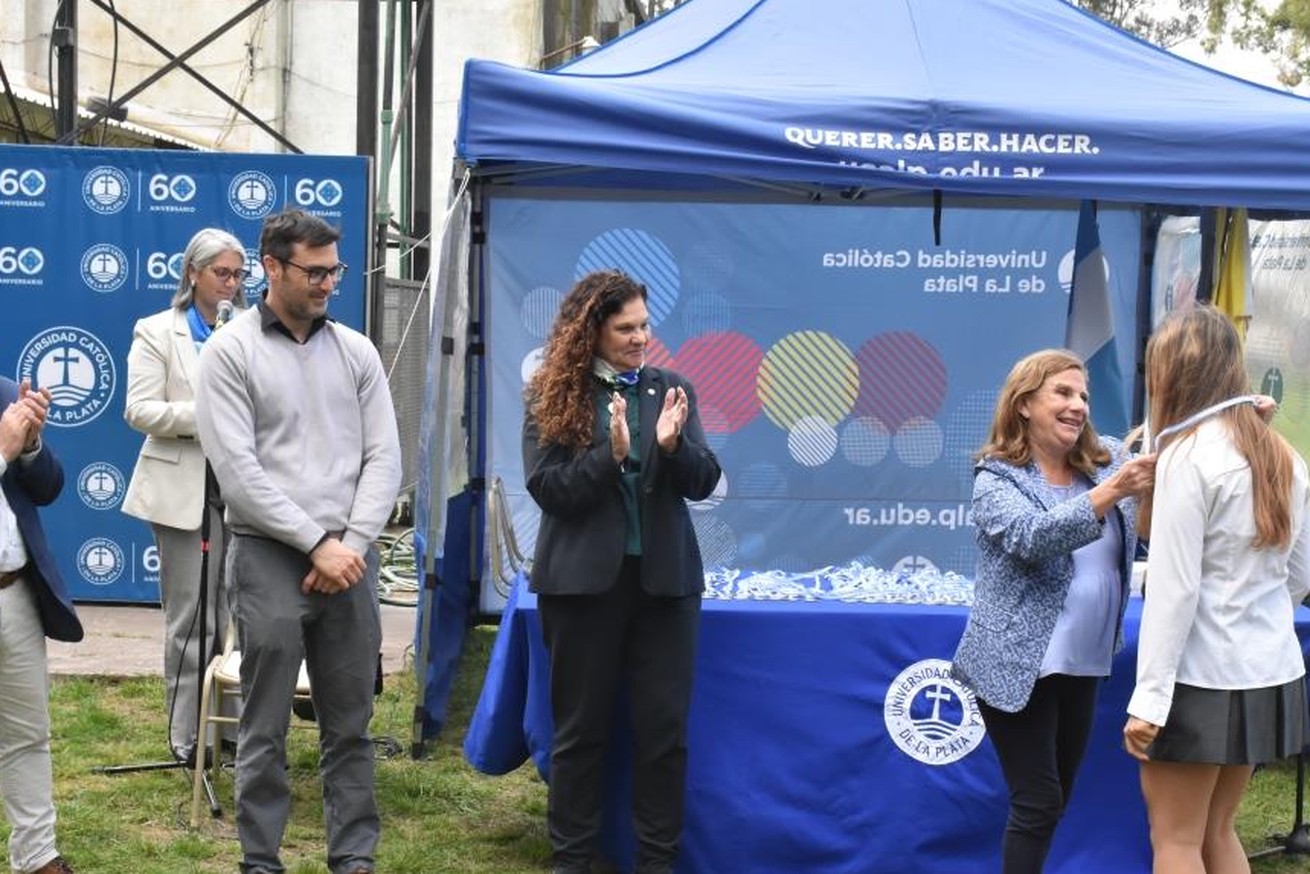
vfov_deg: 21.7
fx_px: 2278
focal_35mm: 63
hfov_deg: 32.1
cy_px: 518
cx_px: 641
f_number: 11
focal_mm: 35
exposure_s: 1/500
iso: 1600
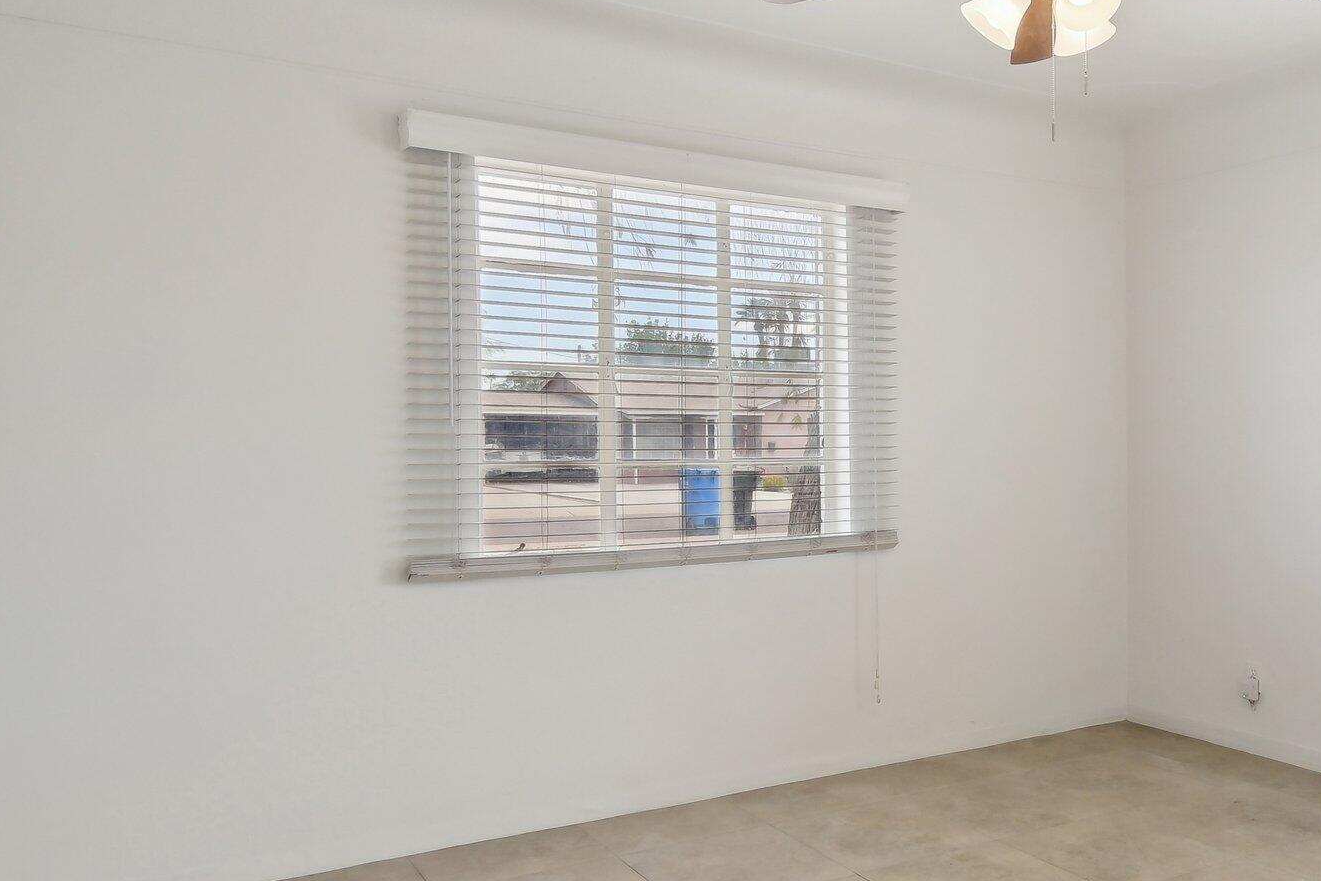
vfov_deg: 42.3
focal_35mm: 31
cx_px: 886
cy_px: 428
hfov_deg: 58.8
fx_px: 1138
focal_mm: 10
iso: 400
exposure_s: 1/60
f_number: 8
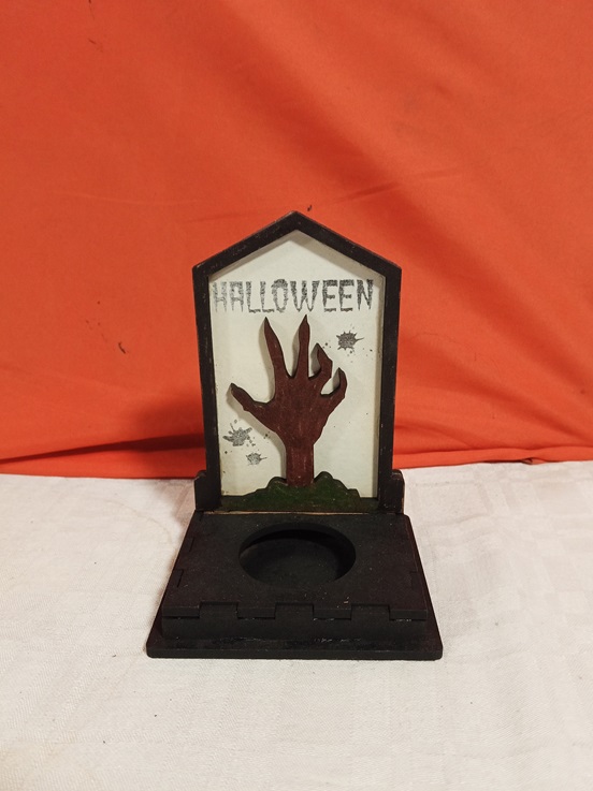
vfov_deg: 65.3
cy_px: 396
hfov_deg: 51.3
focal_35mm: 27
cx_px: 296
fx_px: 617
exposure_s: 1/33.3
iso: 1000
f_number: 1.8
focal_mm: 3.98
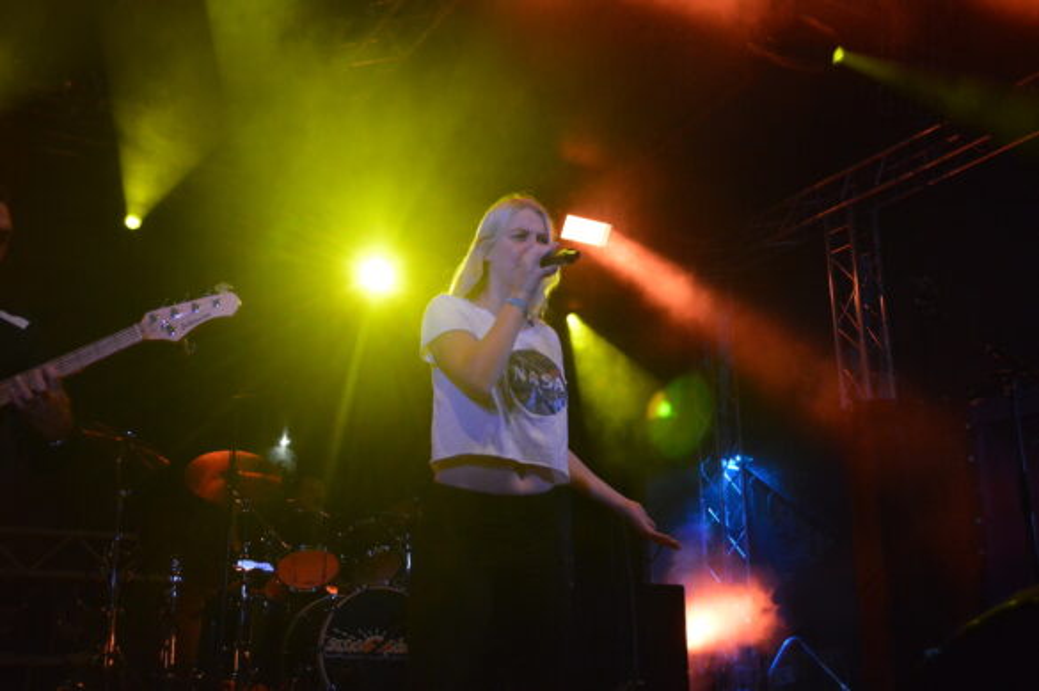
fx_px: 1125
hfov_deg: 49.6
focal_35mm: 39
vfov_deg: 34.2
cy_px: 346
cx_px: 520
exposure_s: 1/320
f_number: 4.2
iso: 3200
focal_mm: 26
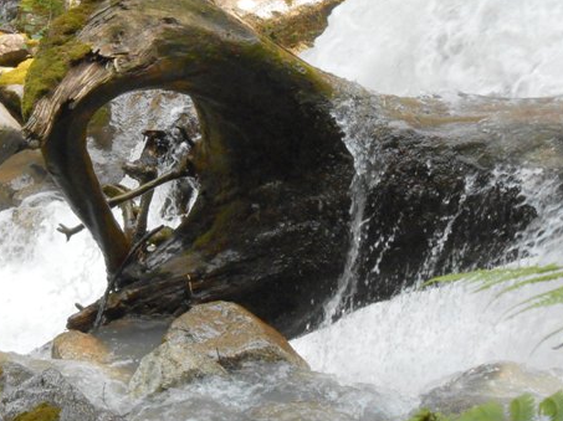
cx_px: 201
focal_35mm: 99
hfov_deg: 19.8
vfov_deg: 14.8
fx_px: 1609
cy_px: 89
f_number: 5.2
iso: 250
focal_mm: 10
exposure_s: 1/250
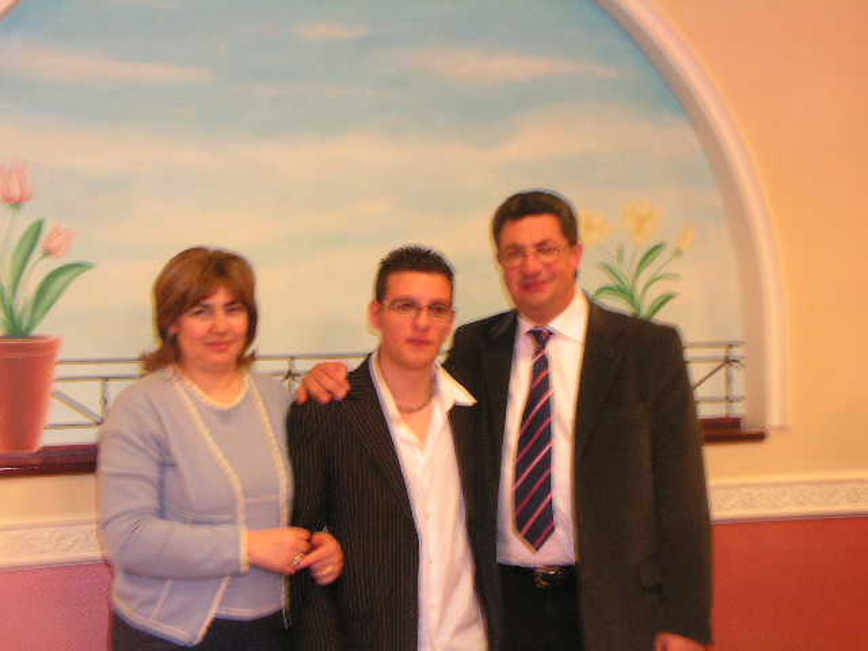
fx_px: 1379
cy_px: 326
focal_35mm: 55
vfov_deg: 26.6
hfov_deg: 34.9
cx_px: 434
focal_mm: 9.2
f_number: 3.2
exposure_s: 1/10
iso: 200
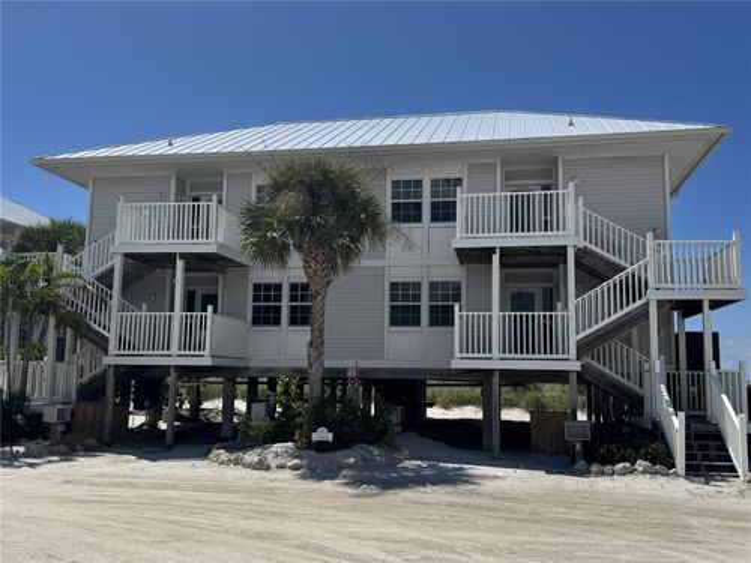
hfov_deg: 55.4
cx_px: 376
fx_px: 716
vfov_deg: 42.9
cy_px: 282
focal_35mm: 33
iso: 80
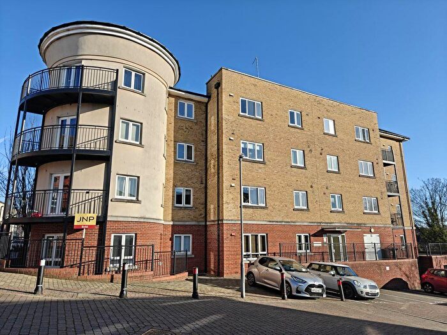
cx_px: 224
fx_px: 297
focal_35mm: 23
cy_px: 168
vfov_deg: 58.9
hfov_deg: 73.9
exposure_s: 1/1107
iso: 50
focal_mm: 6.06
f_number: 1.6
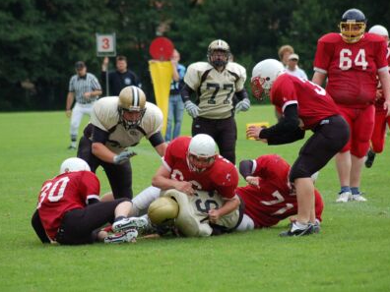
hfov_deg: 8.0
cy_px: 146
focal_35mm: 247
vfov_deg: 6.0
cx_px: 186
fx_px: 2783
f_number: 4.5
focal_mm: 150
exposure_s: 1/1000
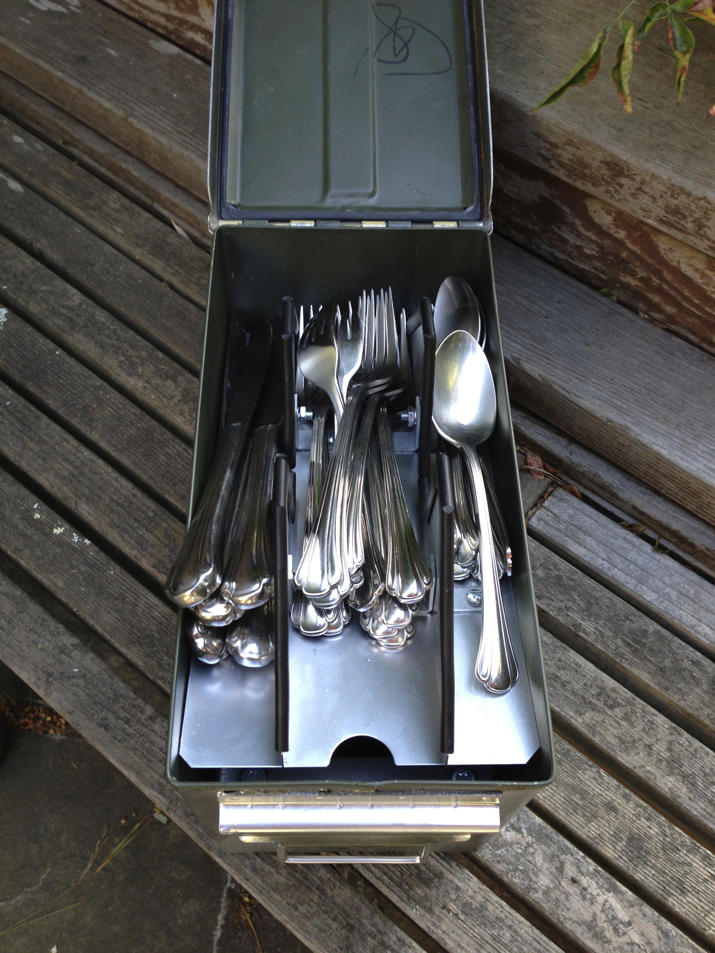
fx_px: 909
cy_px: 476
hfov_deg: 42.9
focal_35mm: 33
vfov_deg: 55.4
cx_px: 358
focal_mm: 4.13
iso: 80
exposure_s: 1/60
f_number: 2.4
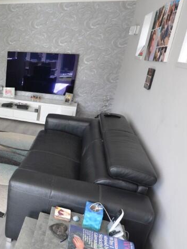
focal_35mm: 31
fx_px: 223
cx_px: -15
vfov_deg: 58.3
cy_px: 131
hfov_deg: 38.3
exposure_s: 1/25
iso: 400
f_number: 8
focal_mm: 10
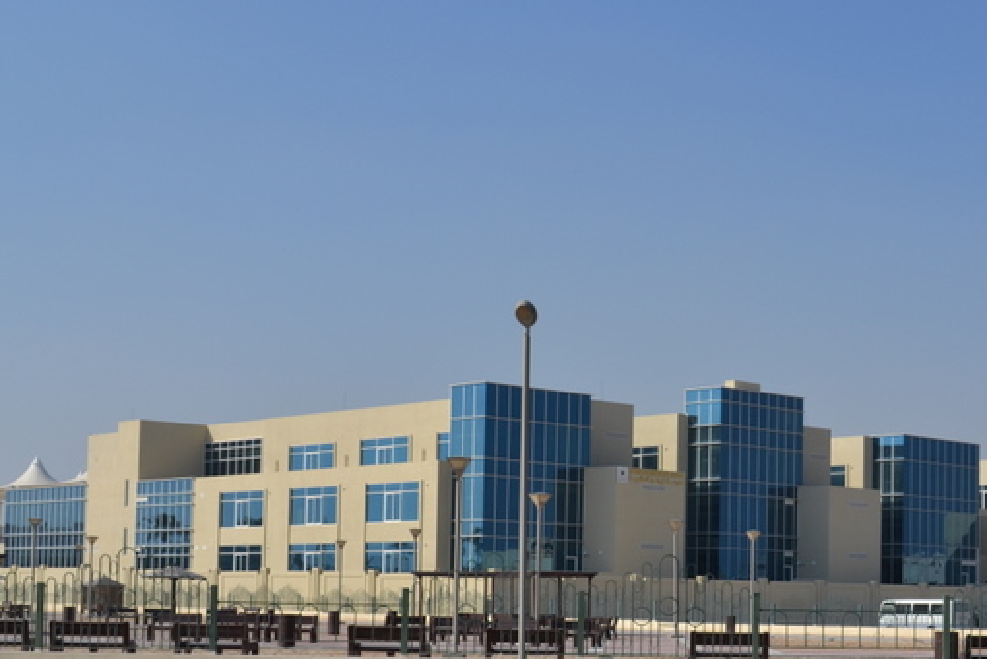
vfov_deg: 20.5
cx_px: 661
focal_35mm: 66
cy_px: 496
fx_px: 1810
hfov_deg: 30.3
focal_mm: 28
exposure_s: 1/320
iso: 100
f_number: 9
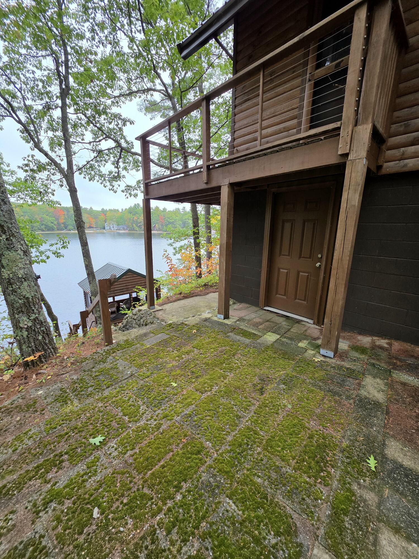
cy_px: 280
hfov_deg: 89.9
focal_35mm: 13
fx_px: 210
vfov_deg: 106.2
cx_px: 210
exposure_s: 1/101
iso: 100
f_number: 1.9
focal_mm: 2.2
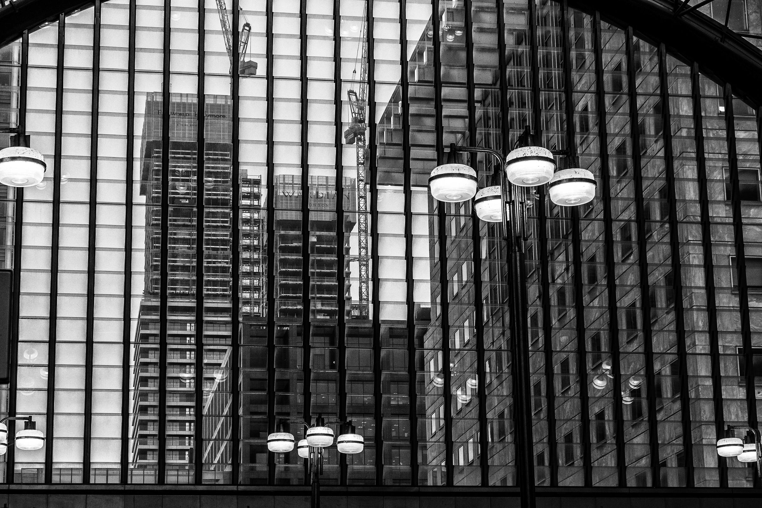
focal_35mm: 83
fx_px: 1757
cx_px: 381
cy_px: 254
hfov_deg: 24.5
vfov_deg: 16.5
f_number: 7.1
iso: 400
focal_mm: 55
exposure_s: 1/100
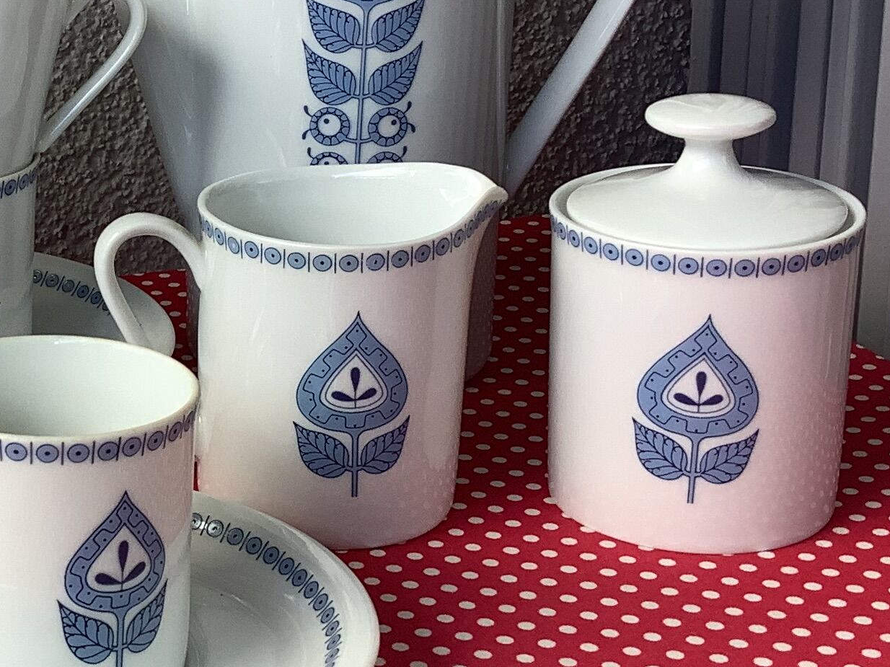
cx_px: -52
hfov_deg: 22.7
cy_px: 269
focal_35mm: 82
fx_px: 2108
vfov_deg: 18.0
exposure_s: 1/120
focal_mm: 3.3
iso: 32
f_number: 2.4
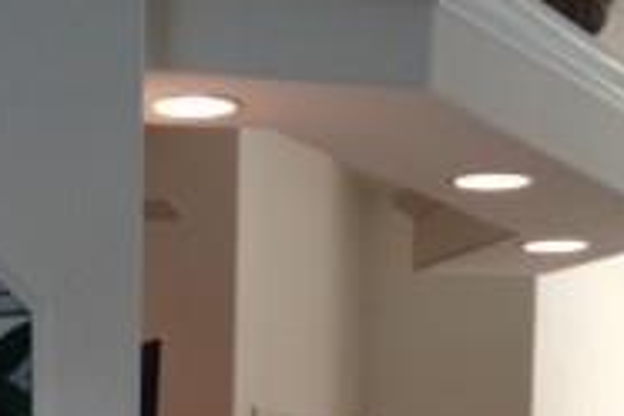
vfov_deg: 10.4
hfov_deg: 15.8
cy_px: 725
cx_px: -97
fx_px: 2166
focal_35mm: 125
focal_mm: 4.28
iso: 50
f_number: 2.4
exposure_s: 1/21
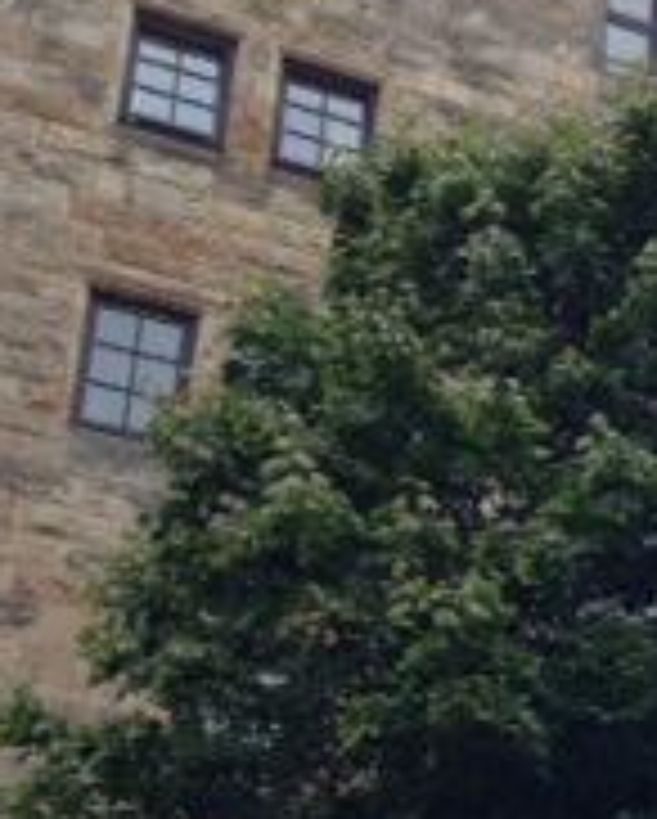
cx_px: 1184
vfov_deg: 16.8
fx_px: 2742
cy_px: 724
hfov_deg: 12.5
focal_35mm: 113
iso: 50
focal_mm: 4.12
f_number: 2.4
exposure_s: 1/178
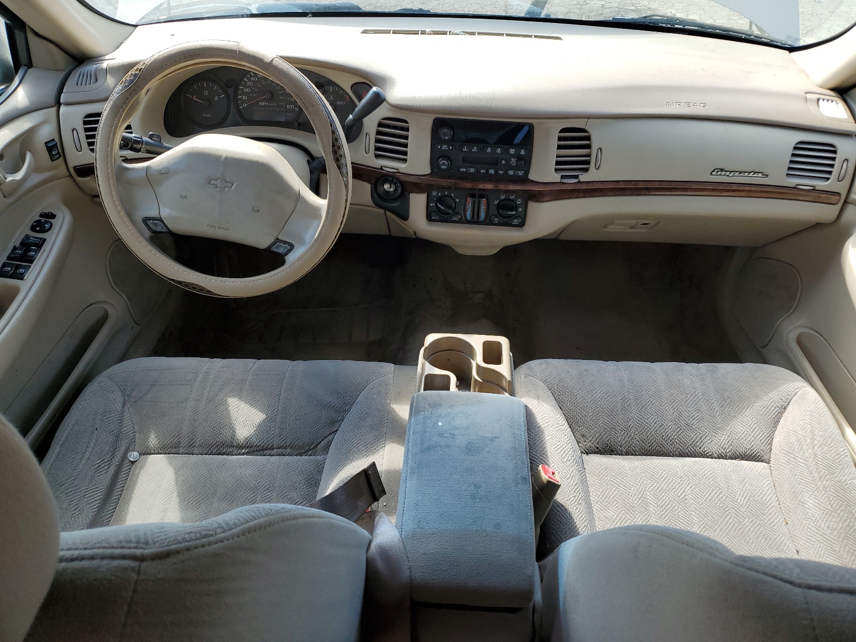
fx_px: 643
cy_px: 321
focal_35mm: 26
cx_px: 428
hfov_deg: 67.3
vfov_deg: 53.1
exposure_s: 1/303
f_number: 1.5
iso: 50
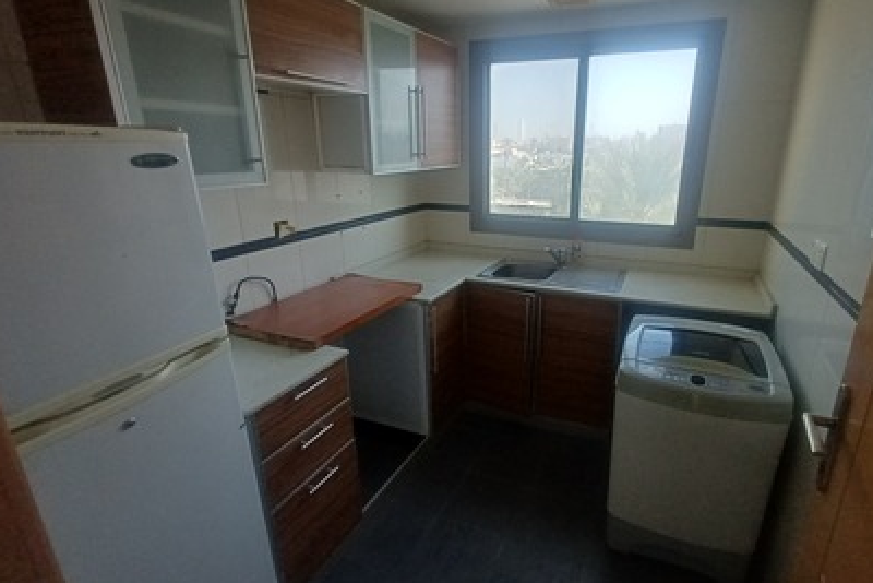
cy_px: 300
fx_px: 461
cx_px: 492
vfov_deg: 64.6
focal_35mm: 19
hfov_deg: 86.4
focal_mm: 1.64
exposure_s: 1/50
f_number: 2.2
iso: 125
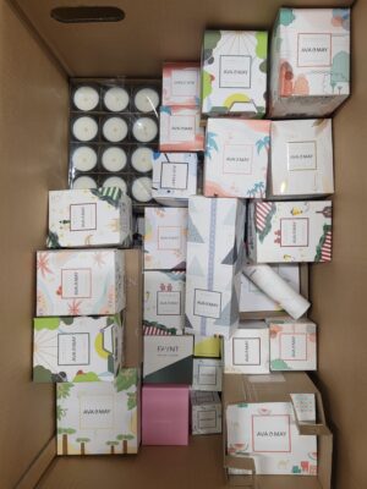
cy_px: 244
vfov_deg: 67.3
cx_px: 184
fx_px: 368
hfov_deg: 53.1
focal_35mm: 26
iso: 200
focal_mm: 5.4
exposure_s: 1/100
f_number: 1.8
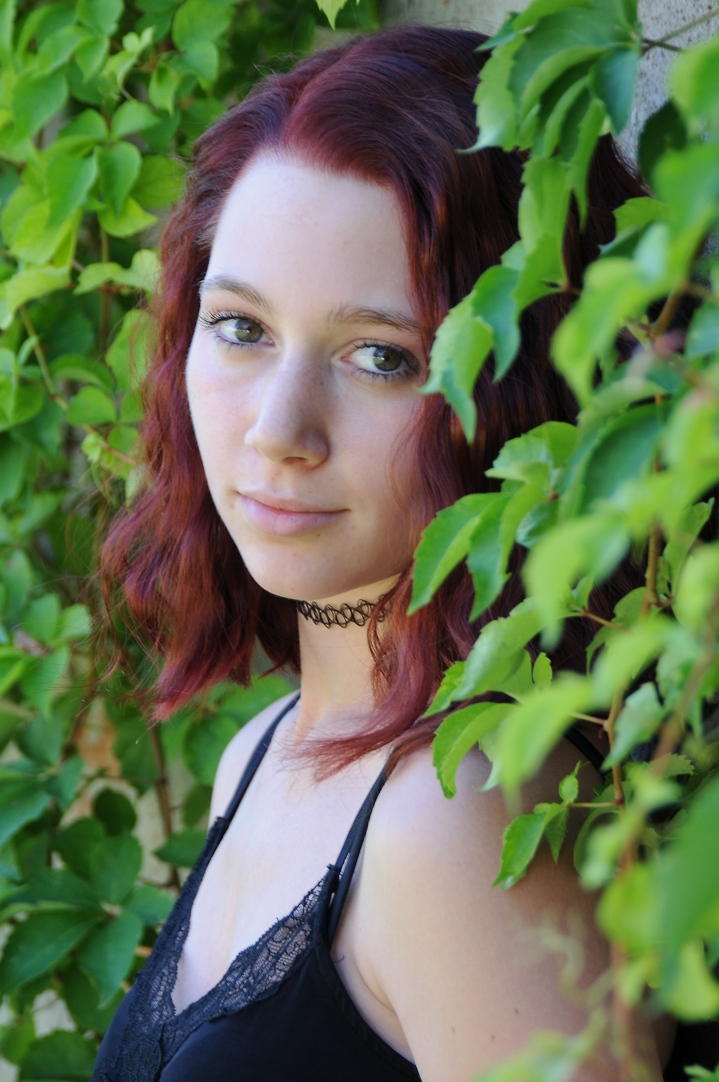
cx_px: 360
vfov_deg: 11.4
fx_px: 5406
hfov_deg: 7.6
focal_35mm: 180
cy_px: 541
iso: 250
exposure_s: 1/80
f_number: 5.6
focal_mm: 120
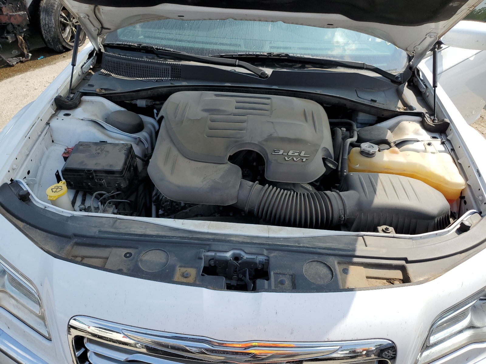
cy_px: 182
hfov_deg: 67.3
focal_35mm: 26
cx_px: 243
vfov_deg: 53.1
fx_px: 365
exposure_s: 1/2000
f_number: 1.5
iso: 50
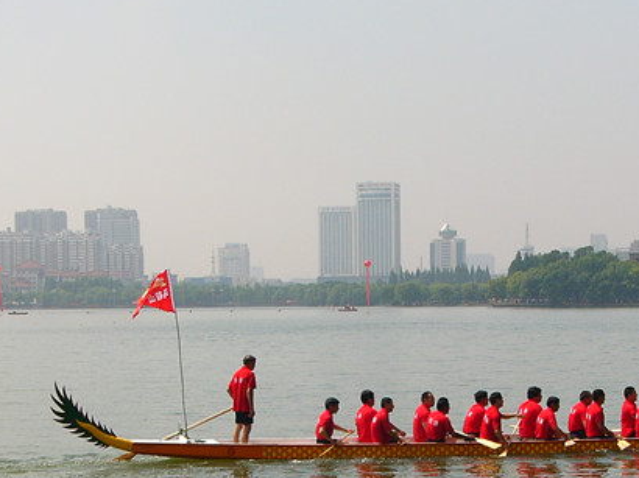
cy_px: 398
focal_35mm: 115
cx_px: 363
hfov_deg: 17.1
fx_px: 2122
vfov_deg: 12.8
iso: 50
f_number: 4.6
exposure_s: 1/640
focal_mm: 9.8
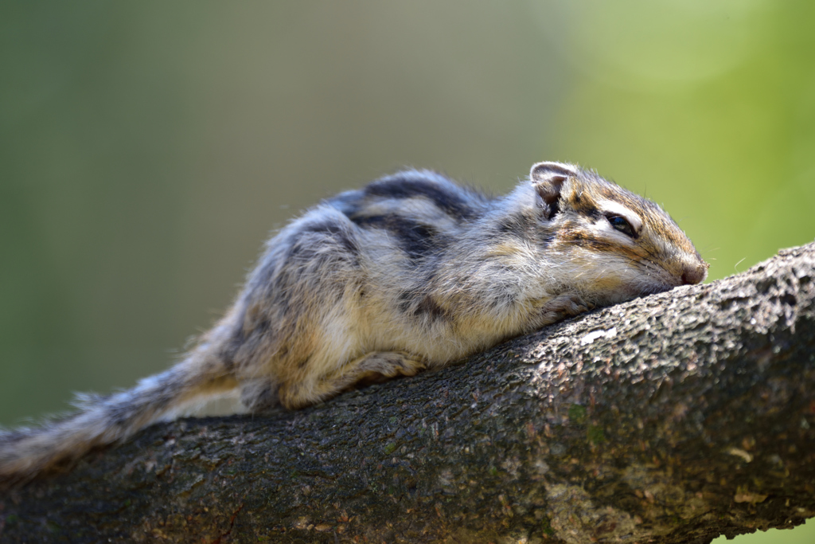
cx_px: 408
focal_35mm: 600
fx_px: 13584
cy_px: 272
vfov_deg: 2.3
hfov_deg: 3.4
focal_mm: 600
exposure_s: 1/180
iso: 400
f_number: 6.3
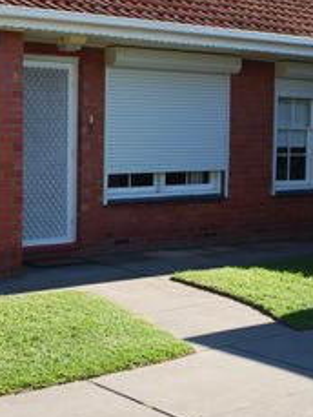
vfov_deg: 29.7
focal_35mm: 65
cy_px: 172
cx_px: 18
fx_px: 783
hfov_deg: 22.0
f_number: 6.3
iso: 100
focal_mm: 22
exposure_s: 1/125
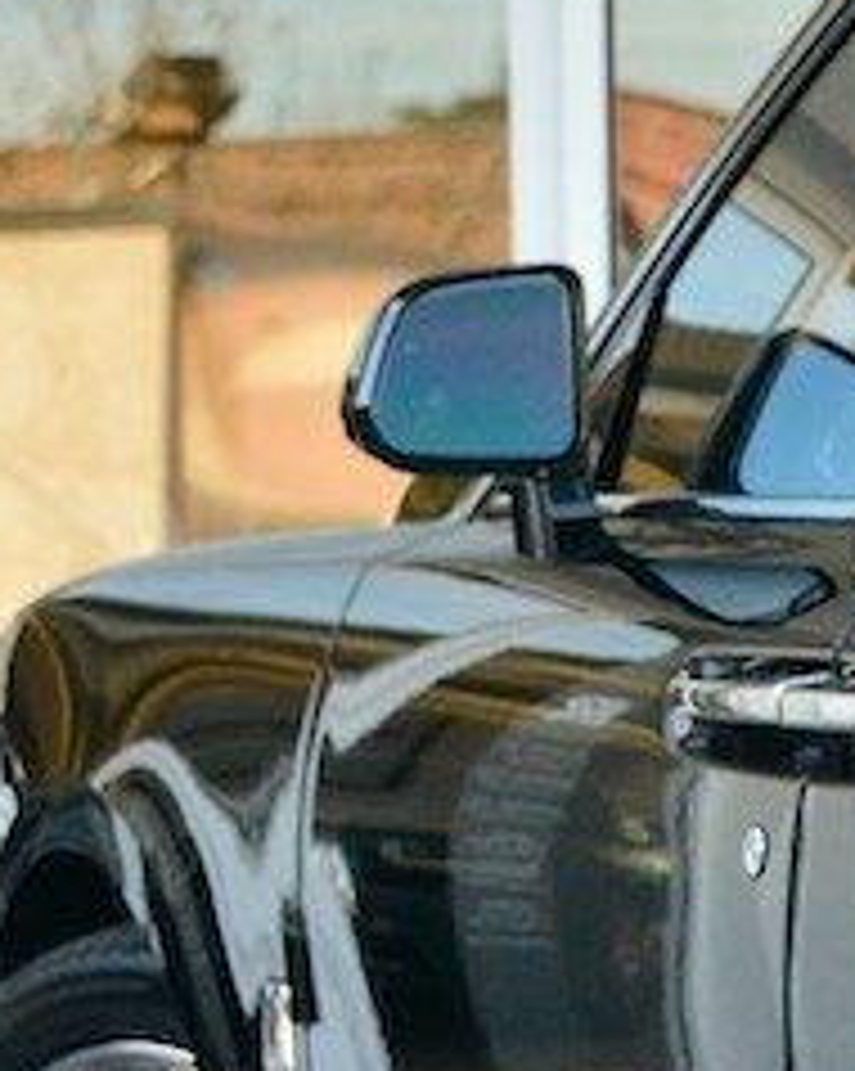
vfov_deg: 6.2
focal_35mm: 313
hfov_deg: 4.7
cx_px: 2502
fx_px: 9913
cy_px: 738
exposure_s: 1/500
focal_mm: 62
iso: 1000
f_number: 4.8
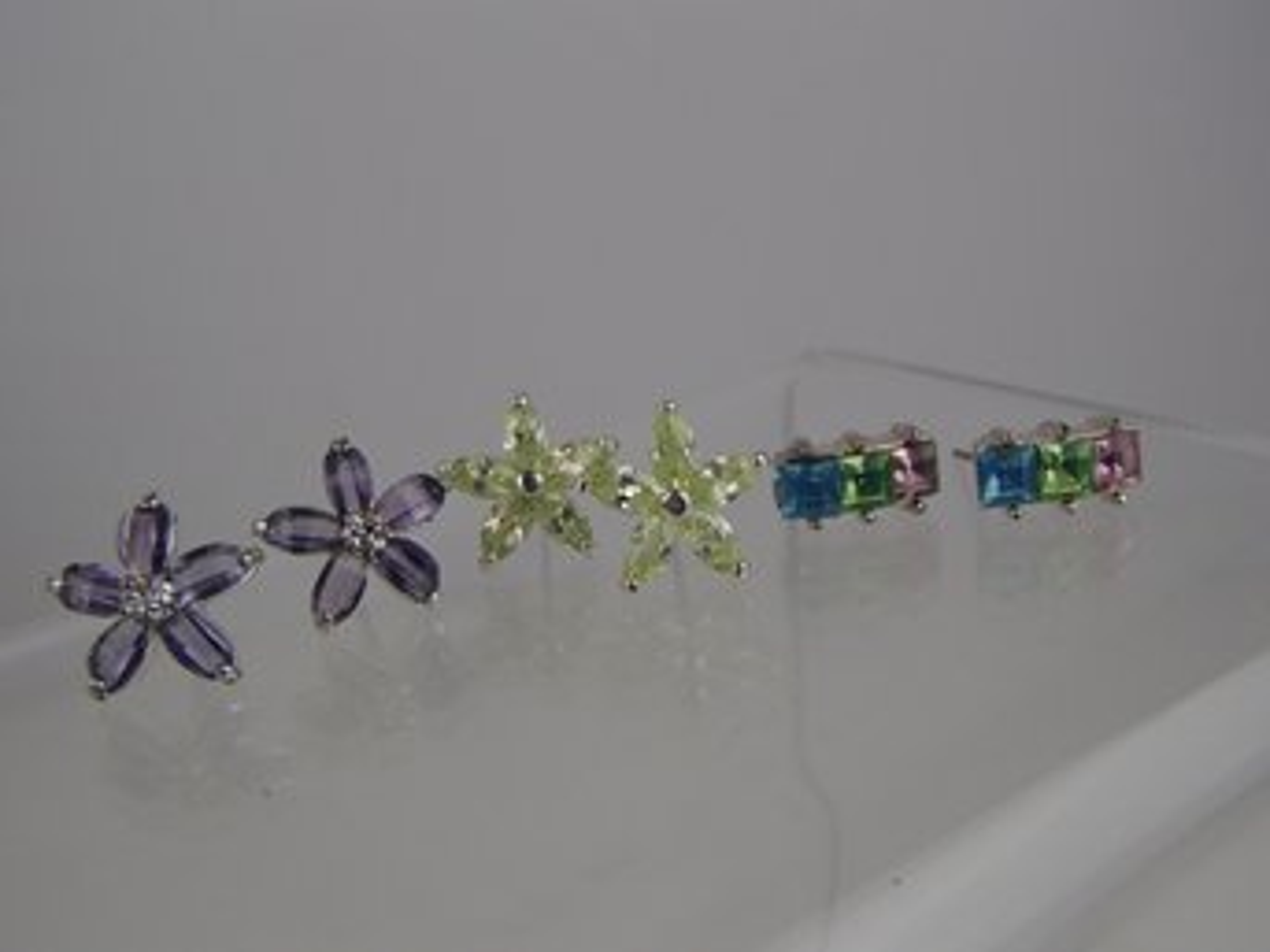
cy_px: 476
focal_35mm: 37
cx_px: 635
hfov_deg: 50.2
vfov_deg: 38.6
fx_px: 1357
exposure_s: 1/160
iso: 125
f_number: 4.7
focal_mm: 6.64
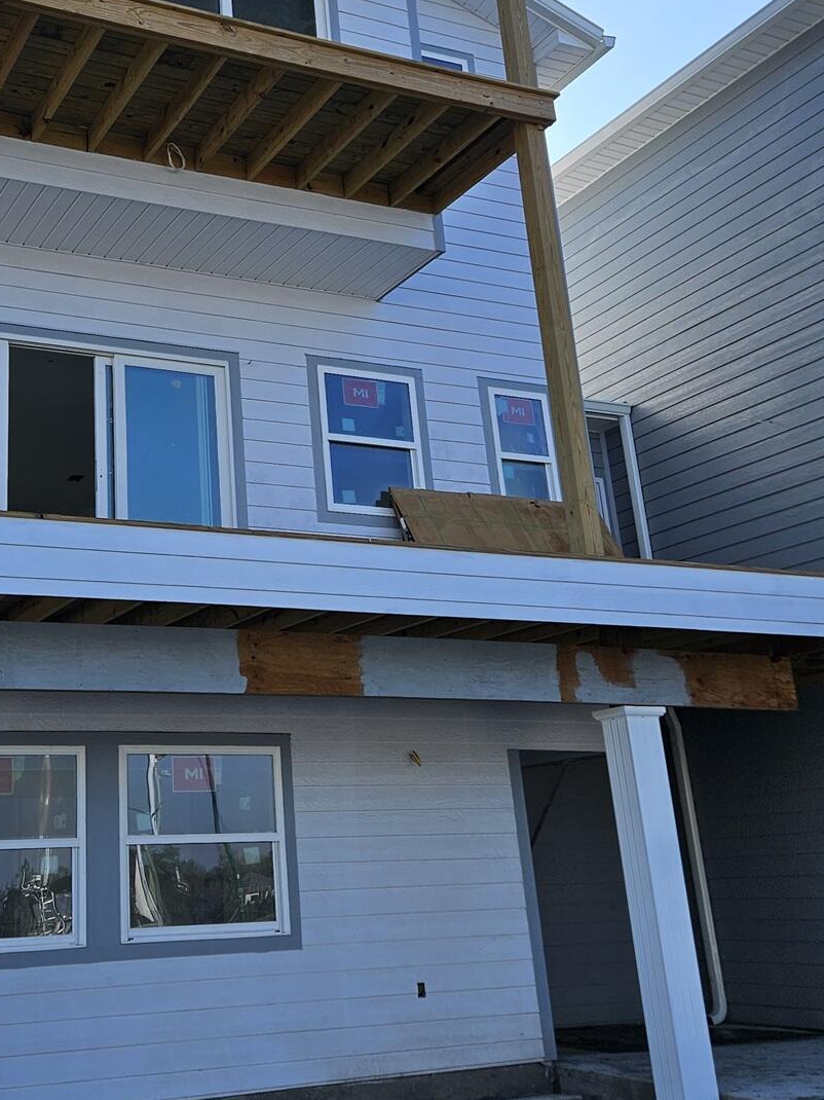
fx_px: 1365
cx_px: 204
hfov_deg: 32.9
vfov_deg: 43.4
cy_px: 395
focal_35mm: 43
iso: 40
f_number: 1.8
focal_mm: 5.4
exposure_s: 1/2000
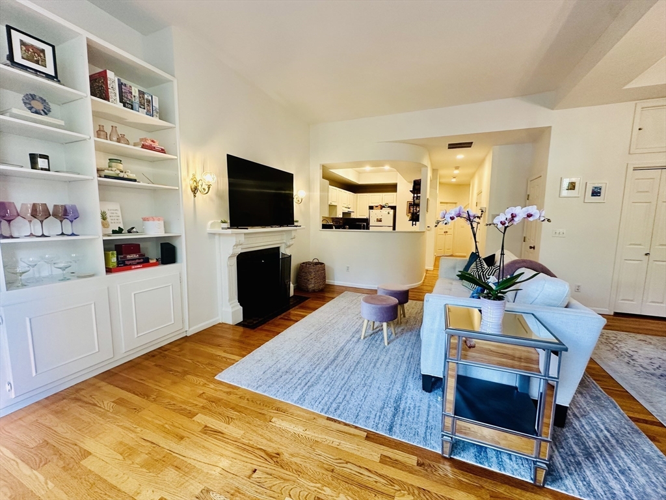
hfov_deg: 102.1
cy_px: 250
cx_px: 333
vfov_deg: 85.7
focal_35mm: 14
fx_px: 269
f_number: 2.2
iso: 160
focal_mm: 2.22
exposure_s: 1/60
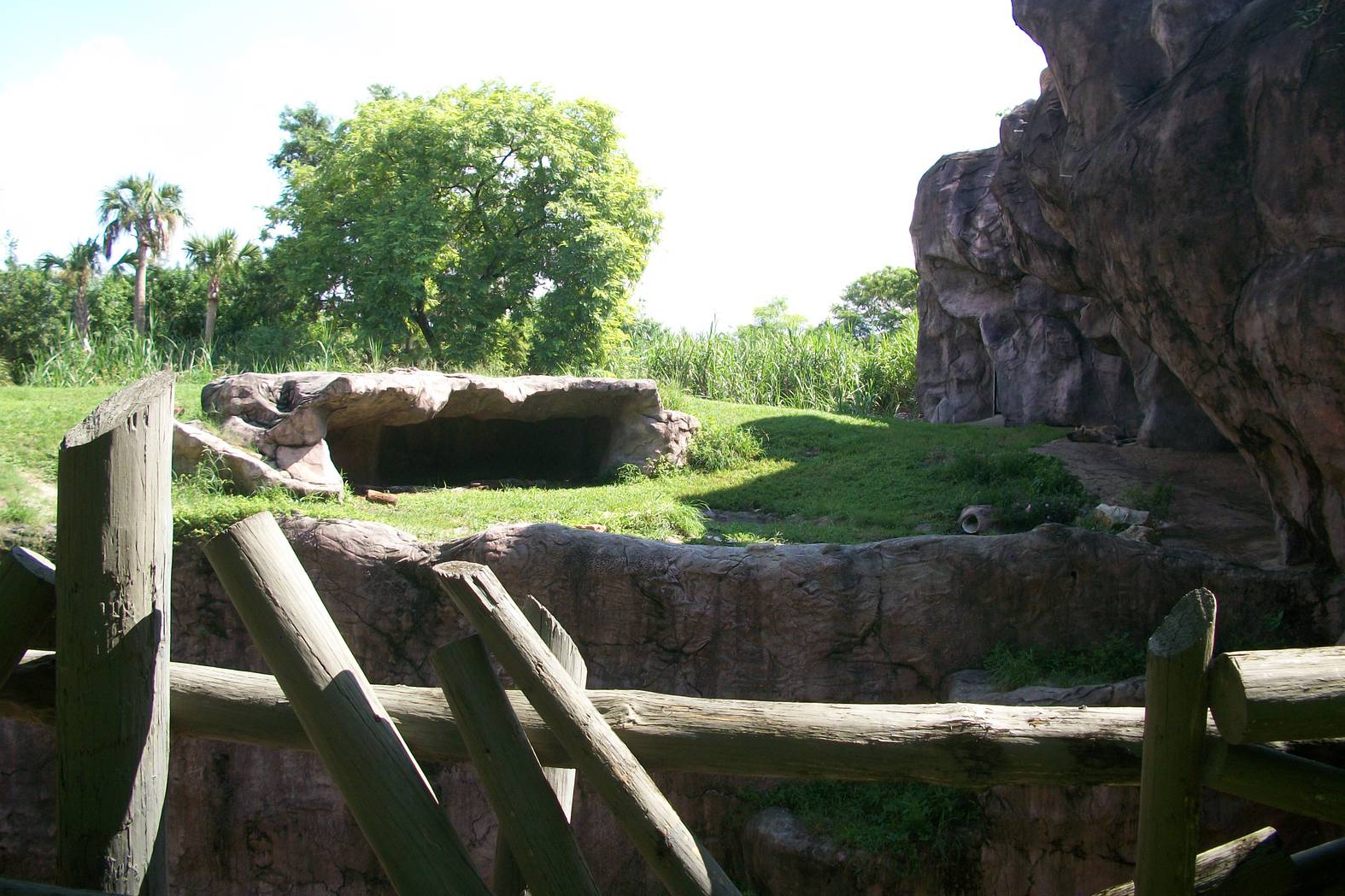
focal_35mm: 37
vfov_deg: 35.9
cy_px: 397
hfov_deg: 51.9
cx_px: 662
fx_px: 1382
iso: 80
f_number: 3.1
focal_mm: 6.3
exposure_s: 1/320
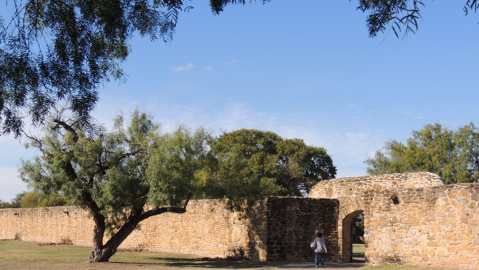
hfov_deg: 43.7
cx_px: 240
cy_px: 180
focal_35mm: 47
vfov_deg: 25.3
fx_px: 597
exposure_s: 1/1000
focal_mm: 7.6
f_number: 3.4
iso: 100
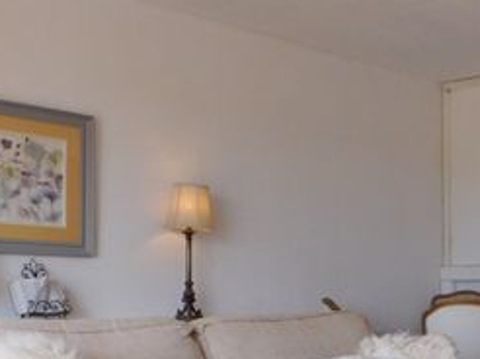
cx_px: 520
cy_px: 349
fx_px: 914
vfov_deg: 21.5
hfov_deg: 27.1
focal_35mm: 66
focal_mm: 4
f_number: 3
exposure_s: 1/160
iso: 125
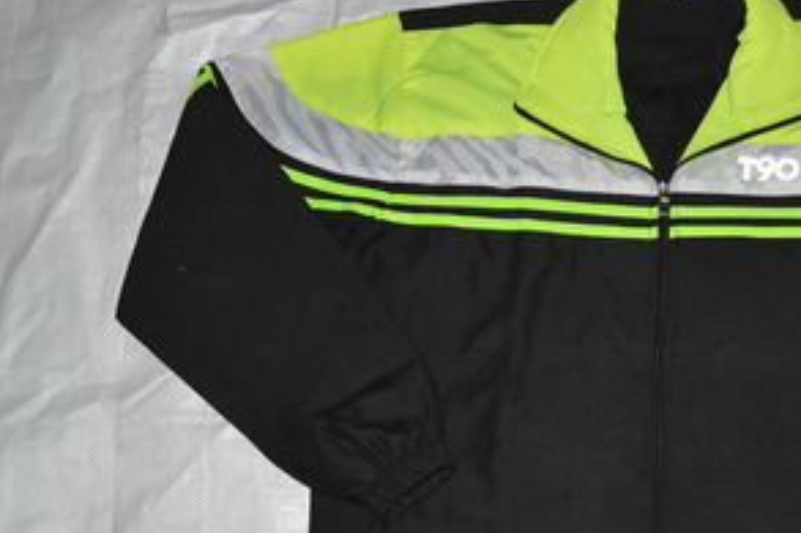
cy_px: 418
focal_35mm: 46
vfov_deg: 28.6
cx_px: 675
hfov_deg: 40.4
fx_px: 1023
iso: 100
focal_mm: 18
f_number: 8
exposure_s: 1/60
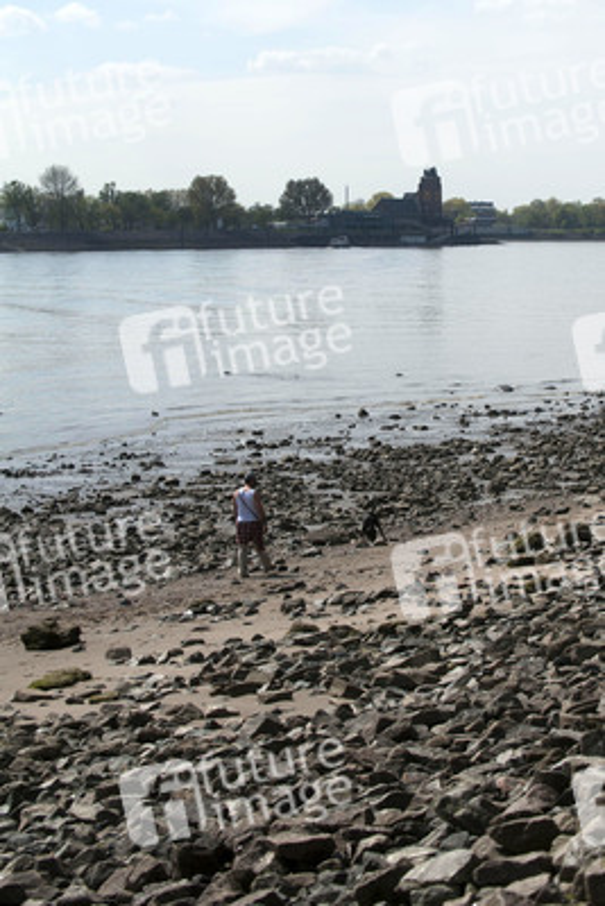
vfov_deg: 28.8
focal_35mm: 70
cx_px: 302
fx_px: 1763
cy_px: 453
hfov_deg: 19.5
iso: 250
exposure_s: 1/4000
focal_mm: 70
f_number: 5
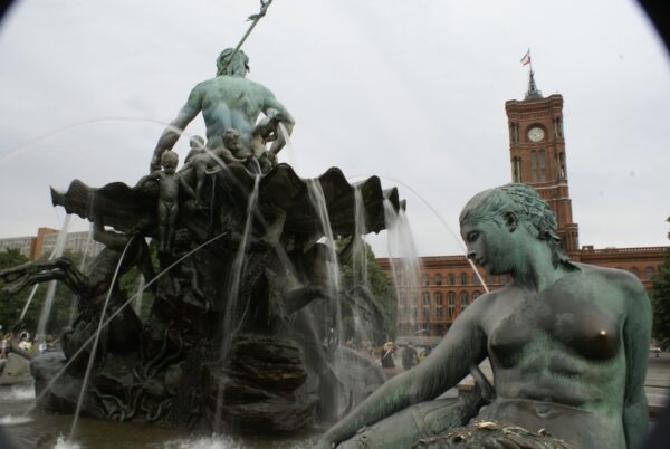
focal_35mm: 27
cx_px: 335
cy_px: 224
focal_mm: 18
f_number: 22
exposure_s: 1/13
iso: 100
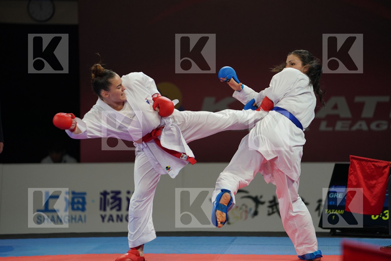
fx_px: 2172
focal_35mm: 200
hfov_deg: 10.3
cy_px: 130
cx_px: 196
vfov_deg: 6.9
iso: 1600
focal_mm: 200
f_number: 2.8
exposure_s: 1/1000
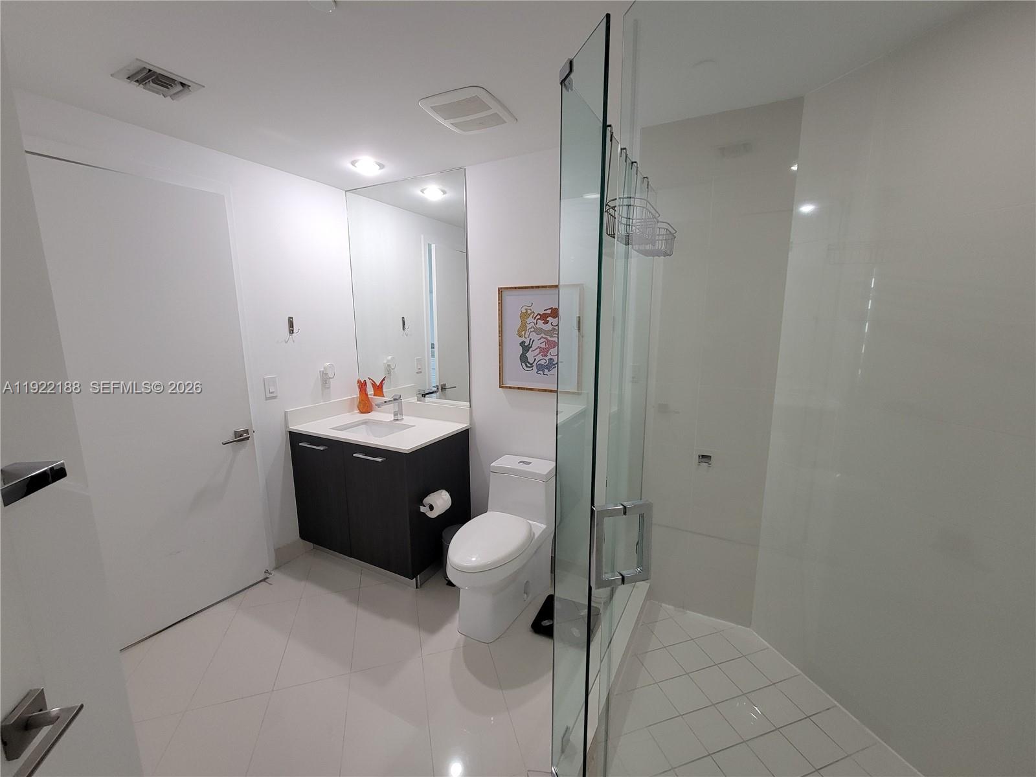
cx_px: 518
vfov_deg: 89.9
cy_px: 388
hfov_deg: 106.2
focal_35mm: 13
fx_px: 389
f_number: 2.2
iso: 320
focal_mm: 2.2
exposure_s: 1/60
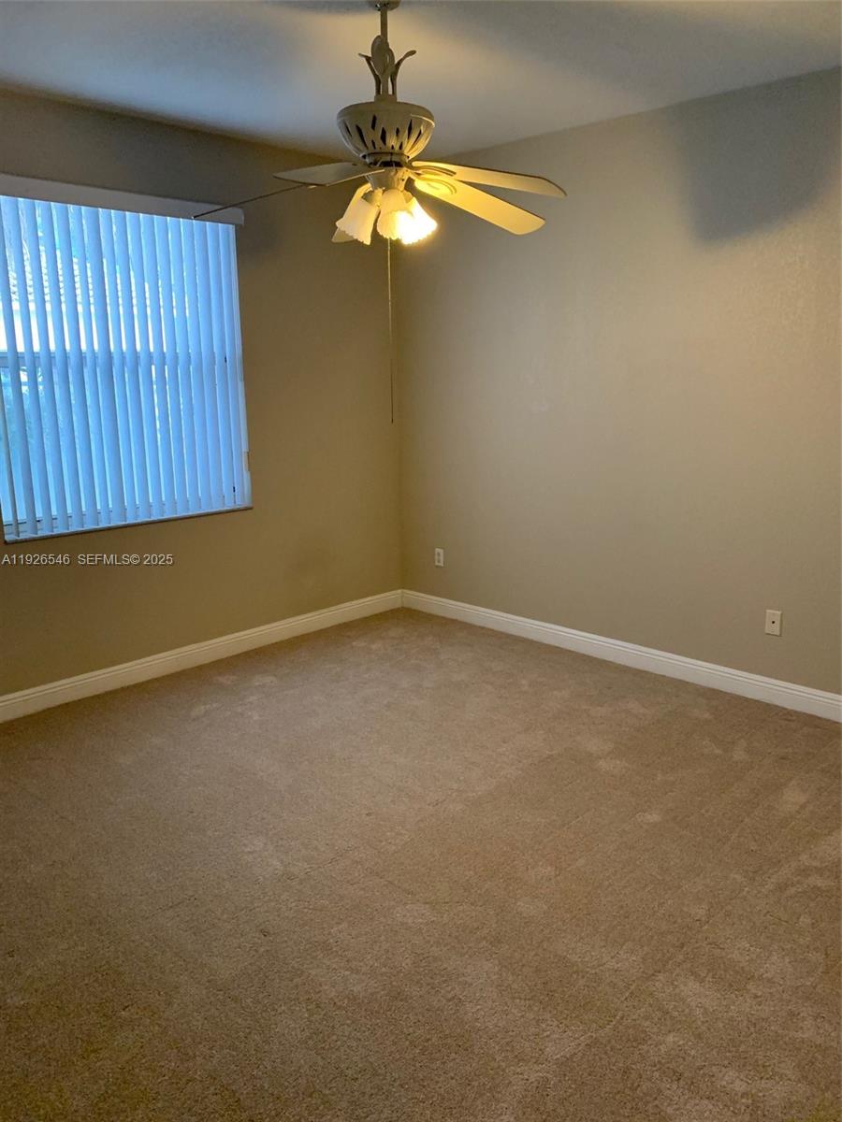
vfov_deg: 67.3
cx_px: 421
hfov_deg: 53.1
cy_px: 561
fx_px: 843
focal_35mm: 26
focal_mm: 4.25
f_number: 1.8
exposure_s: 1/60
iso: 400
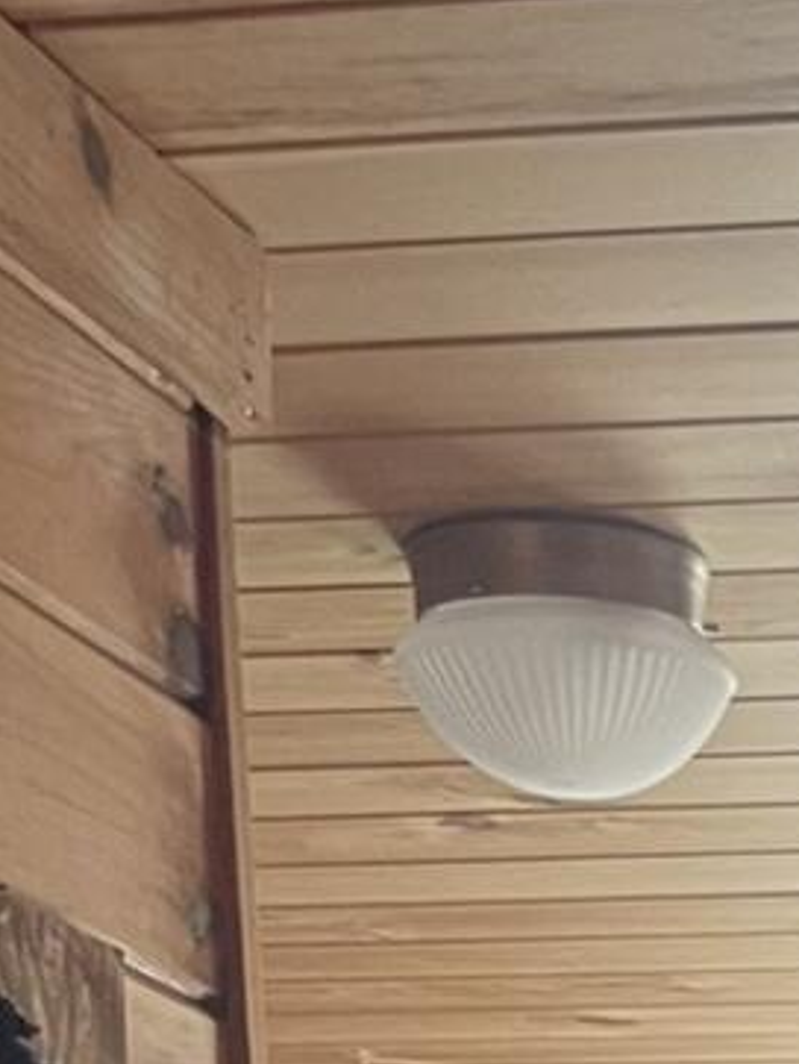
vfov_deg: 10.9
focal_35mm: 138
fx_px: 4242
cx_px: 1730
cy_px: 2927
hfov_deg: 9.8
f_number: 1.6
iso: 200
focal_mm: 5.1
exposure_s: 1/60
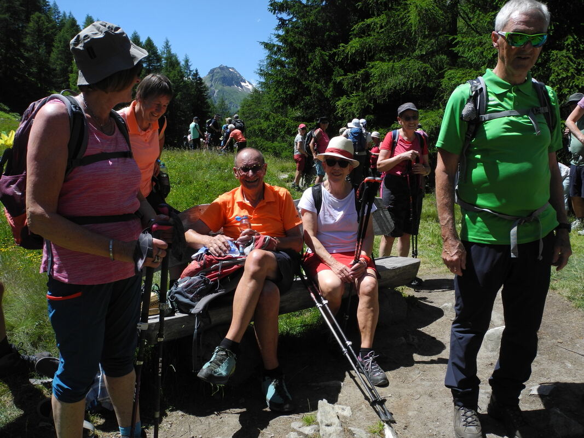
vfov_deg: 49.7
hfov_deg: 63.4
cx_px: 292
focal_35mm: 28
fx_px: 472
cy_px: 219
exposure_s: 1/1000
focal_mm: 6
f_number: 4
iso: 100
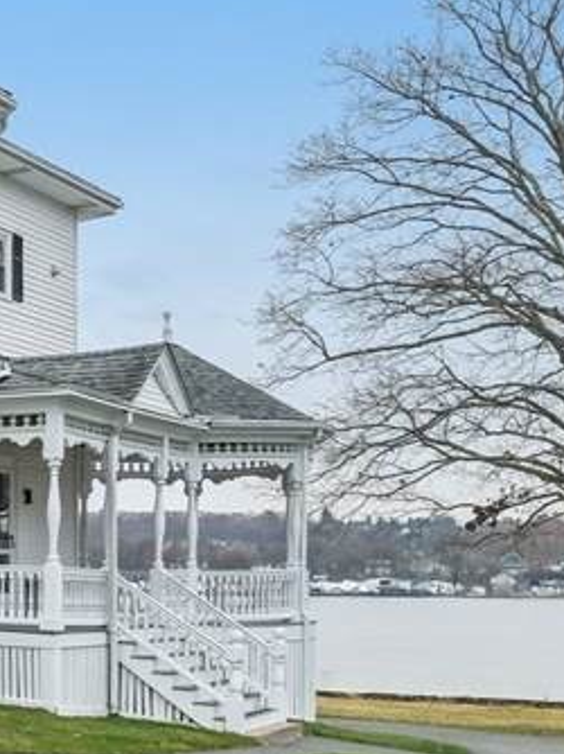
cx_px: -363
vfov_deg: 32.5
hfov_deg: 20.0
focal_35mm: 59
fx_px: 1283
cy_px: 277
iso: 320
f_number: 5.6
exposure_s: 1/550
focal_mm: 13.2
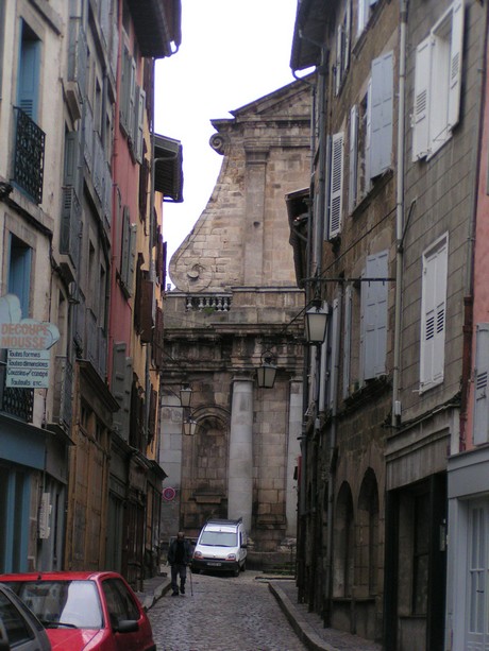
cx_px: 244
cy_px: 326
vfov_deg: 18.2
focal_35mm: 108
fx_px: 2033
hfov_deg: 13.7
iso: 160
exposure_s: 1/125
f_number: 3.5
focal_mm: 16.6
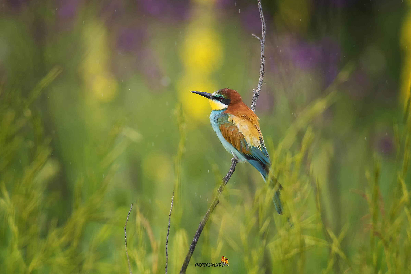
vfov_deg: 1.5
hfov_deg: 2.3
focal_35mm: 900
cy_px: 137
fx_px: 10274
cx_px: 206
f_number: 8
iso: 1000
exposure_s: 1/800
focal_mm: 600
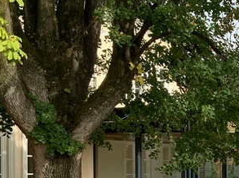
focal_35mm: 111
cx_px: 297
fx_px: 765
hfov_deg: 16.9
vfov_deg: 13.1
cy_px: 182
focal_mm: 3
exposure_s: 1/700
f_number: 1.8
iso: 16
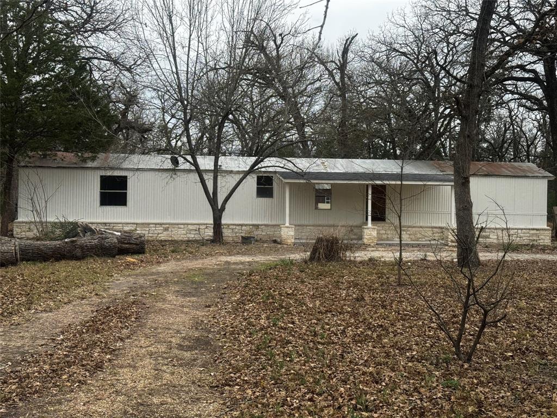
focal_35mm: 48
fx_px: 772
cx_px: 278
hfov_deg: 39.7
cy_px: 209
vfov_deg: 30.3
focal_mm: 6.76
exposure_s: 1/1427
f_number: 1.78
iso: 64
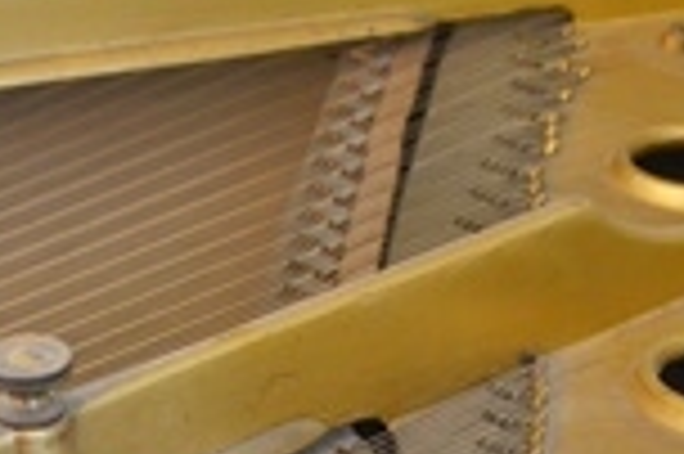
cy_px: 400
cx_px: 284
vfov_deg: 9.6
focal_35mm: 142
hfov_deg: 14.5
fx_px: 2695
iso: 800
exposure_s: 1/30
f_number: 4
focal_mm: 24
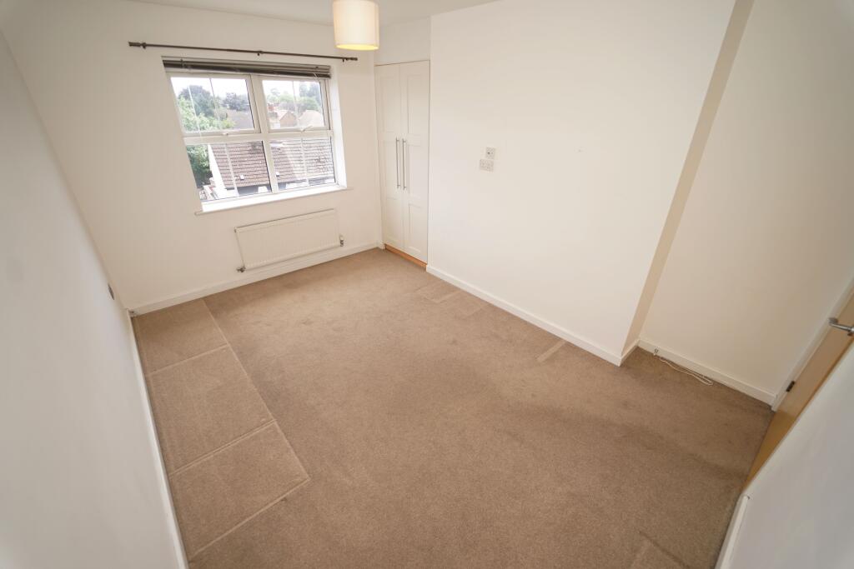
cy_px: 284
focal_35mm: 14
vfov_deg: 81.2
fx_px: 332
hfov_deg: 104.2
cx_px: 427
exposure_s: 1/125
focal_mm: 14
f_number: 2.8
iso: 100
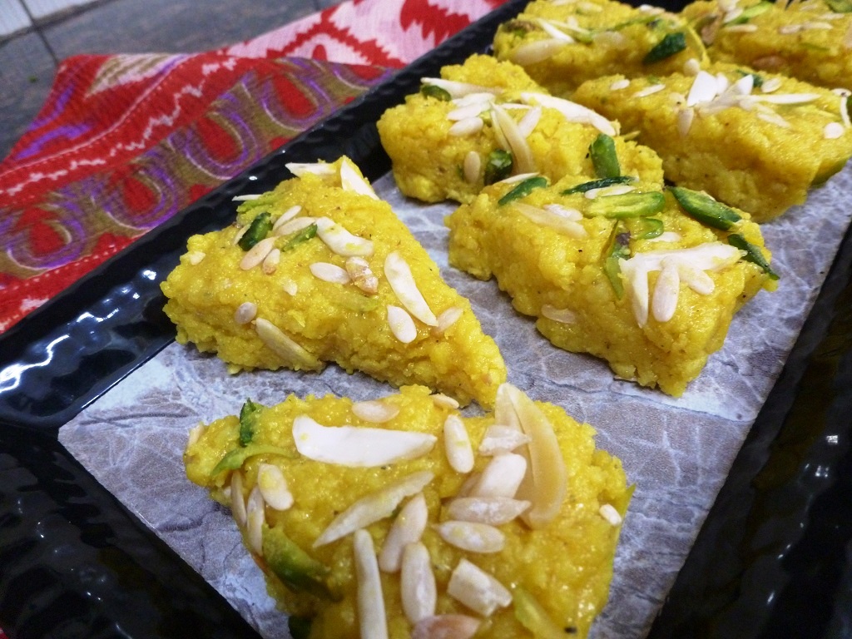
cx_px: 426
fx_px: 591
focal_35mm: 24
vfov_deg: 56.8
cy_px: 320
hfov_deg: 71.6
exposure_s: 1/13
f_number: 3.3
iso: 400
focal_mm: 4.3
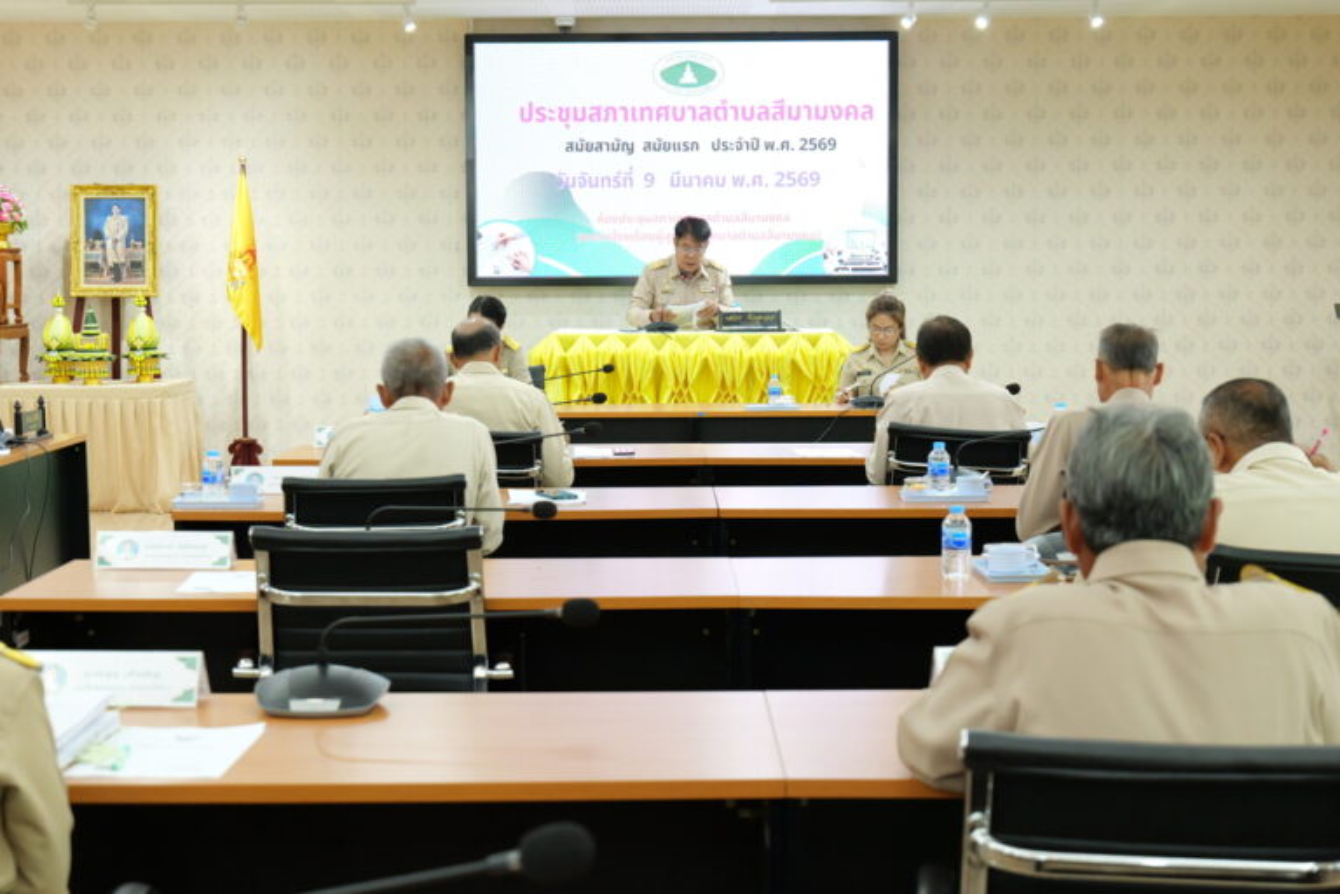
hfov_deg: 33.4
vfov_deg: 22.6
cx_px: 670
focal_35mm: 60
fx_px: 2233
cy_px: 447
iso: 6400
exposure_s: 1/100
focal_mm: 60
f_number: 5.6
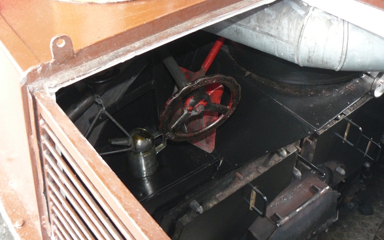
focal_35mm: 39
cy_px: 96
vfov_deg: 32.7
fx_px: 408
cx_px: 190
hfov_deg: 50.4
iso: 200
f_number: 2.8
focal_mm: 6
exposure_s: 1/30
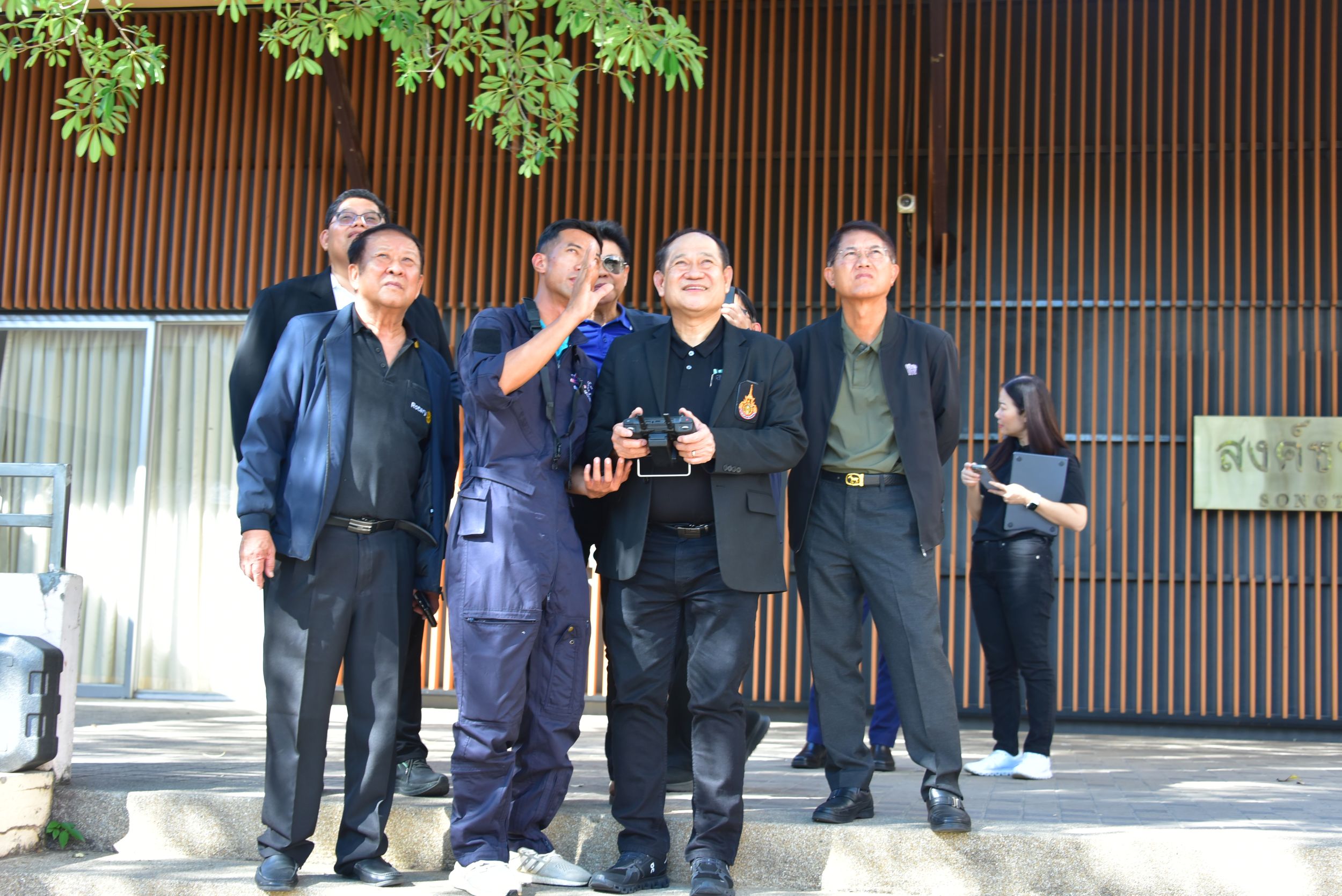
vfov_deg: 27.0
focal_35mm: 50
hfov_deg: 39.6
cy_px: 448
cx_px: 671
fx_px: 1865
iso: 400
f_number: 5.6
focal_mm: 50
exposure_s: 1/160
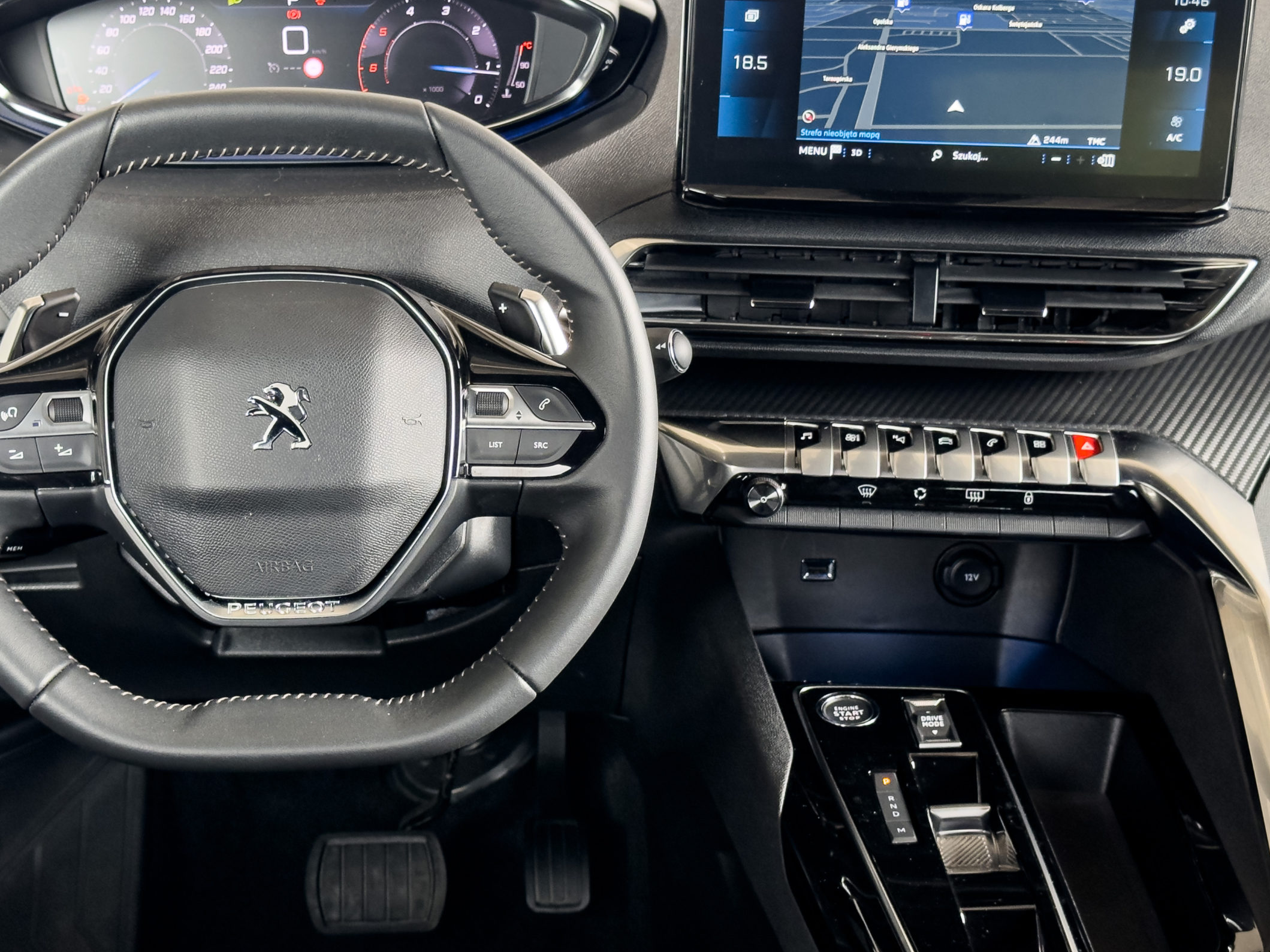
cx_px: 551
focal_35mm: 58
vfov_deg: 25.2
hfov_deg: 33.2
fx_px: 2128
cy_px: 460
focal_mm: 6.86
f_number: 1.8
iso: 400
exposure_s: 1/40
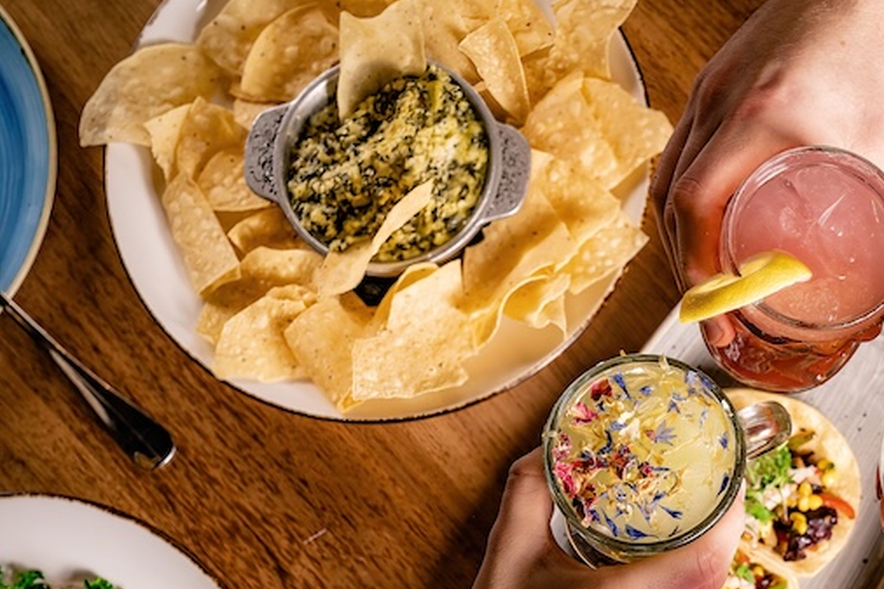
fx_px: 2185
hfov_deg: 22.6
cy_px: 453
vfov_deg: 15.3
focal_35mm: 89
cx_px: 688
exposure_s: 1/250
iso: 500
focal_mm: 50
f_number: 8
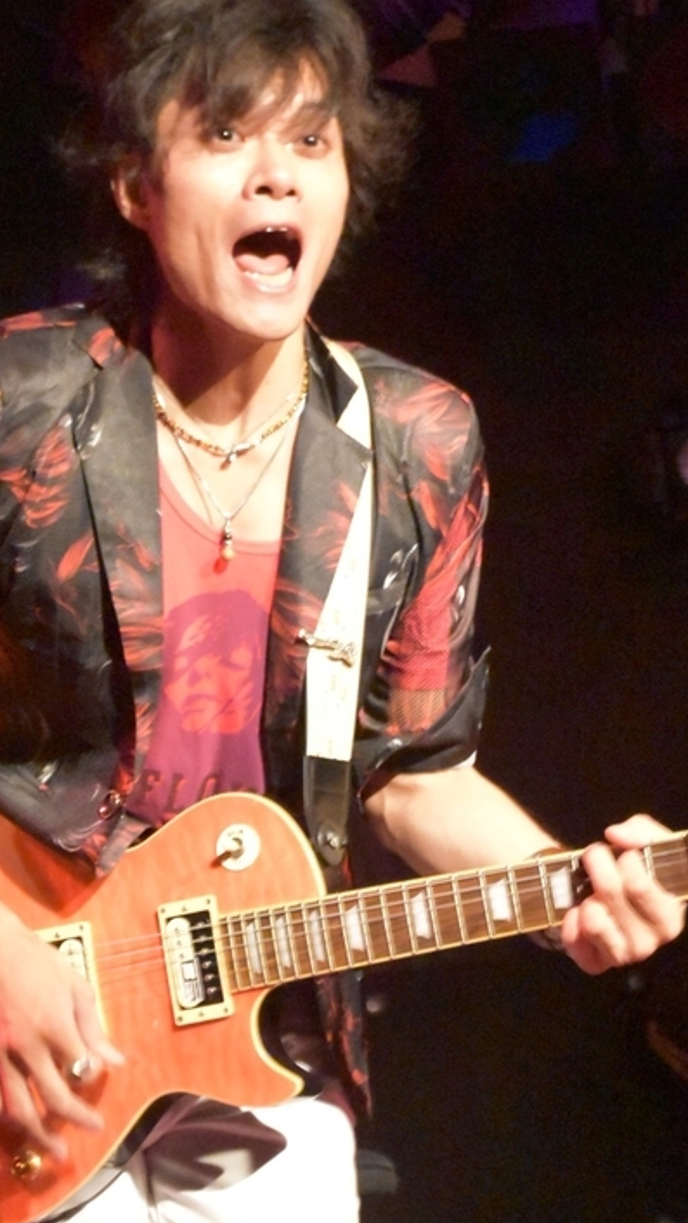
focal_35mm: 155
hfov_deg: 7.8
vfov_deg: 13.9
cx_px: 222
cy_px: 575
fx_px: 5028
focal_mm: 58
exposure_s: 1/60
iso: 12800
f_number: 5
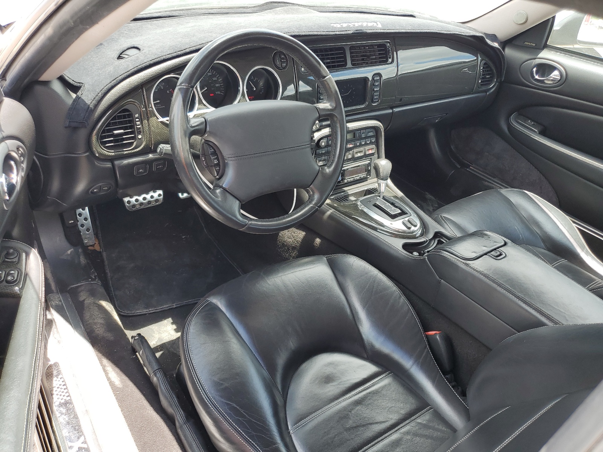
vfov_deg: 53.1
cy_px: 226
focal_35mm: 26
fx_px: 453
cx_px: 302
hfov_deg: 67.3
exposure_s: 1/323
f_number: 1.5
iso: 50
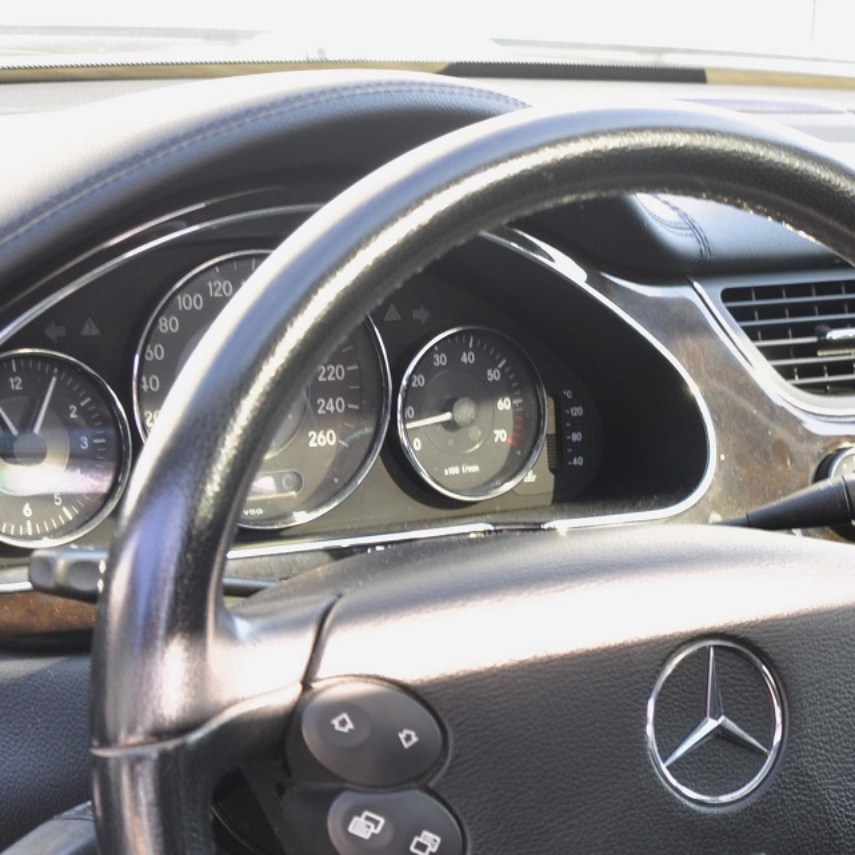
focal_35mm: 83
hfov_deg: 20.0
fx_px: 2319
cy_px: 773
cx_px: 916
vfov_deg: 20.5
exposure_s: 1/40
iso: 250
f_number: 6.3
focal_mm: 22
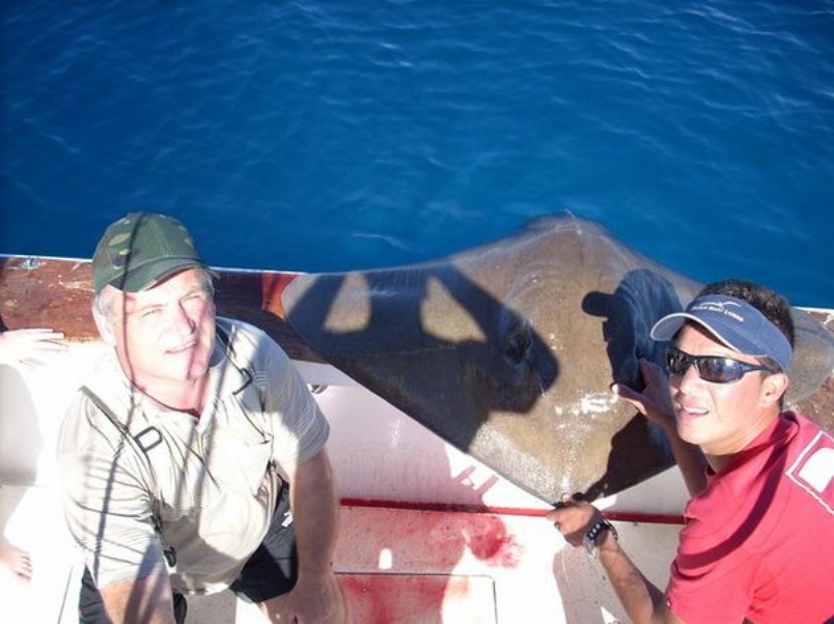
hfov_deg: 50.2
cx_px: 417
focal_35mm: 37
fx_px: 891
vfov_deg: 38.6
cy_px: 312
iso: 64
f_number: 2.8
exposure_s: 1/439
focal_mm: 6.2
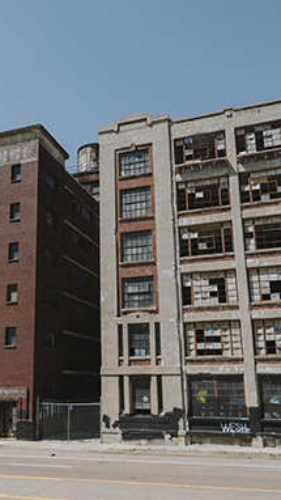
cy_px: 248
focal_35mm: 35
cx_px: 111
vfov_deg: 56.6
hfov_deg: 33.6
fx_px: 463
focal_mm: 22
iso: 50
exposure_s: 1/160
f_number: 8
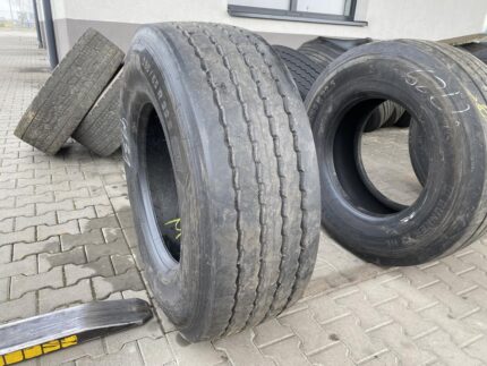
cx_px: 244
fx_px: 366
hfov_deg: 67.3
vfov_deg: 53.1
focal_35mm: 26
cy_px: 183
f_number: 1.8
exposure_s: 1/226
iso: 32
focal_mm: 4.25
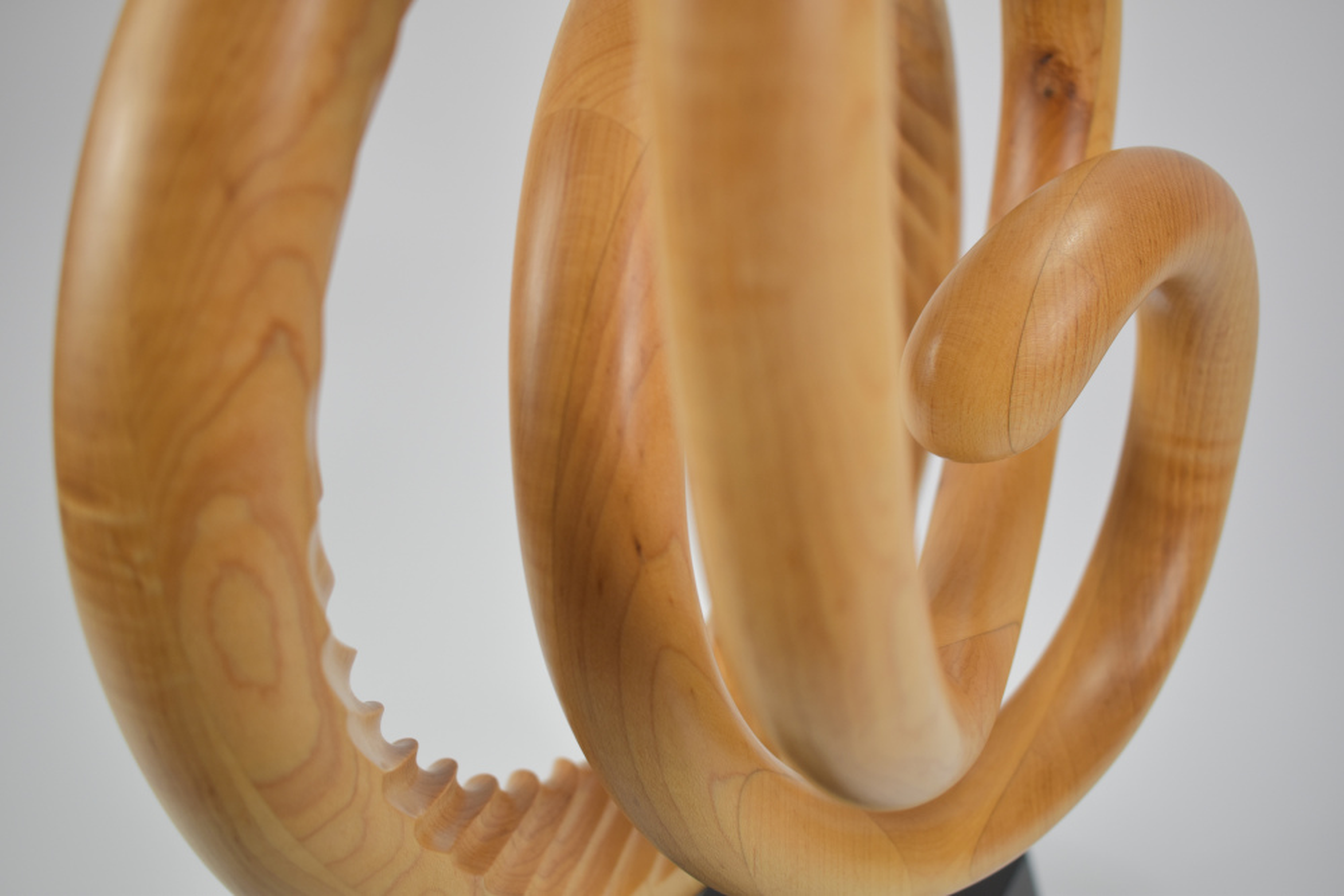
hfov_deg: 53.1
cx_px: 672
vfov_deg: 36.9
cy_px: 448
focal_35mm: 36
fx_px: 1344
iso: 400
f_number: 4
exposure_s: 1/200
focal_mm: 24
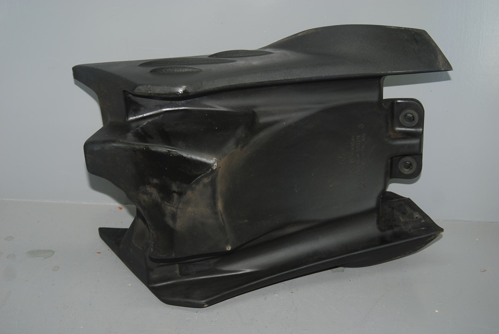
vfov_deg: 25.8
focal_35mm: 52
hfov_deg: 37.8
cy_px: 167
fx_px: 729
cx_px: 250
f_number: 3.8
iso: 200
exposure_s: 1/60
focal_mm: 35
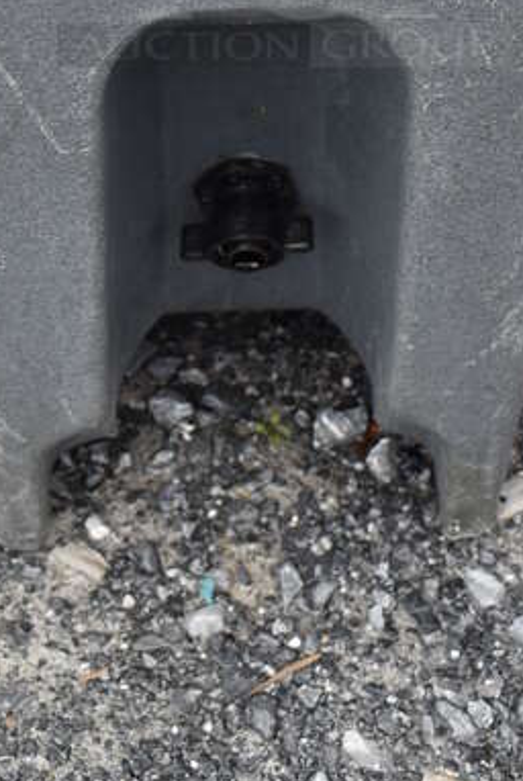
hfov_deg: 18.2
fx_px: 1633
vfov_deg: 25.3
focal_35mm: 75
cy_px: -40
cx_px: 286
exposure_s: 1/250
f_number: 5.6
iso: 320
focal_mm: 21
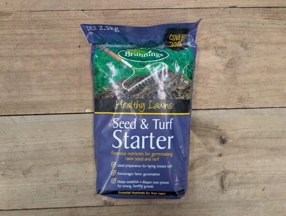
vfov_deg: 57.0
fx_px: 199
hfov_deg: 71.5
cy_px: 108
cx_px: 143
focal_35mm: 24
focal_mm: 6.9
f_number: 1.68
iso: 233
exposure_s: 1/65.2
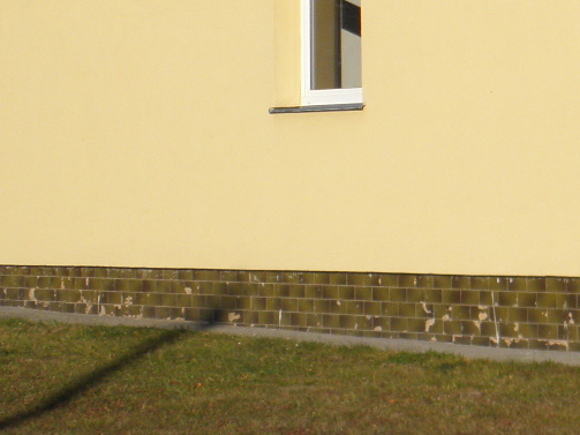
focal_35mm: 140
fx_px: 2345
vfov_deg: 10.2
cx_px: 777
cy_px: -215
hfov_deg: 13.5
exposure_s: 1/320
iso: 100
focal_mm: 7.9
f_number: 7.8
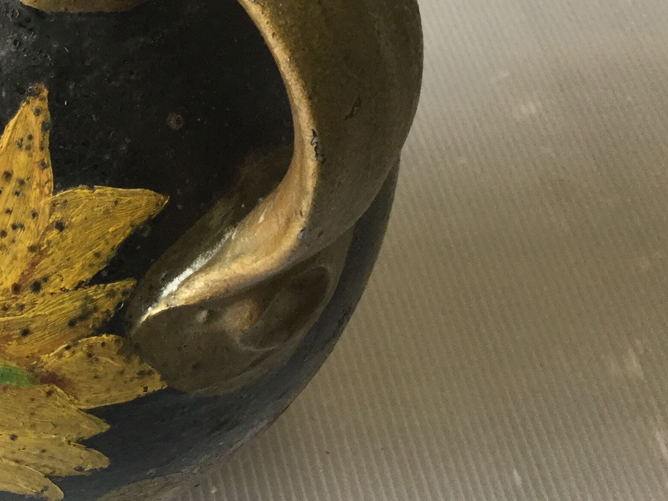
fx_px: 1254
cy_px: 53
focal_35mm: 65
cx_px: -4
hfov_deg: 28.0
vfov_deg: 22.1
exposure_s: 1/33
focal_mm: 3.3
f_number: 2.4
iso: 40
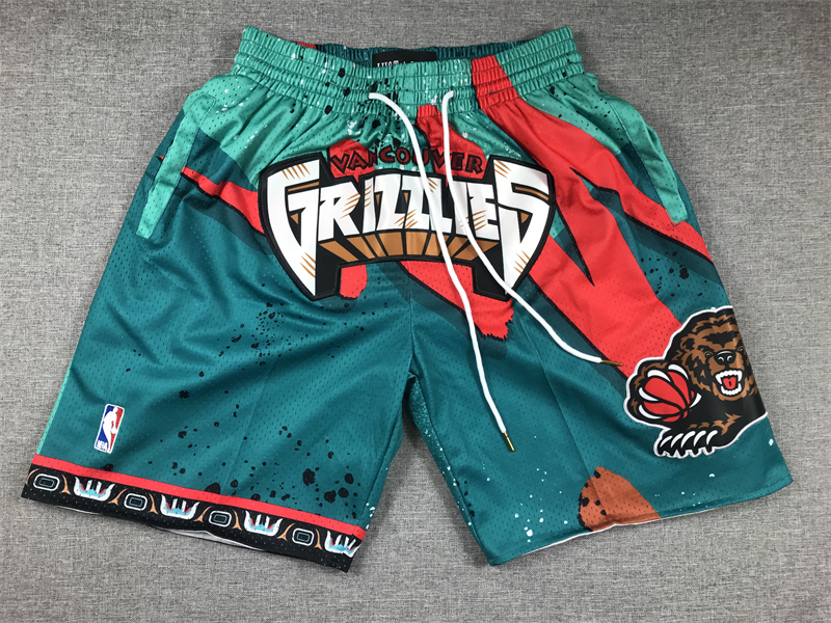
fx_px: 672
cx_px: 416
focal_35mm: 28
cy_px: 312
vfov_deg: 49.7
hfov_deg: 63.4
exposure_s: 1/100
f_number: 1.8
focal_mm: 3.99
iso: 40
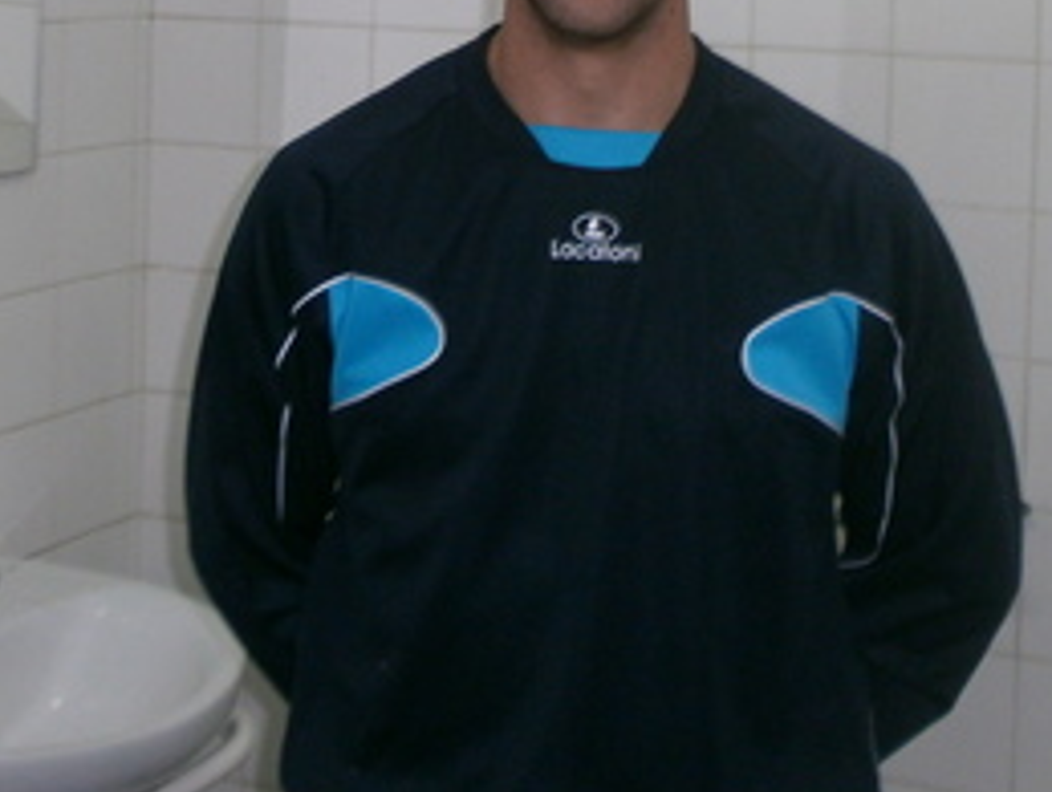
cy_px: -28
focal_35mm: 74
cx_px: 431
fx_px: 2252
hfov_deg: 26.3
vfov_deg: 19.3
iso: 125
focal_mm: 5.8
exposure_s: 1/30
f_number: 3.1
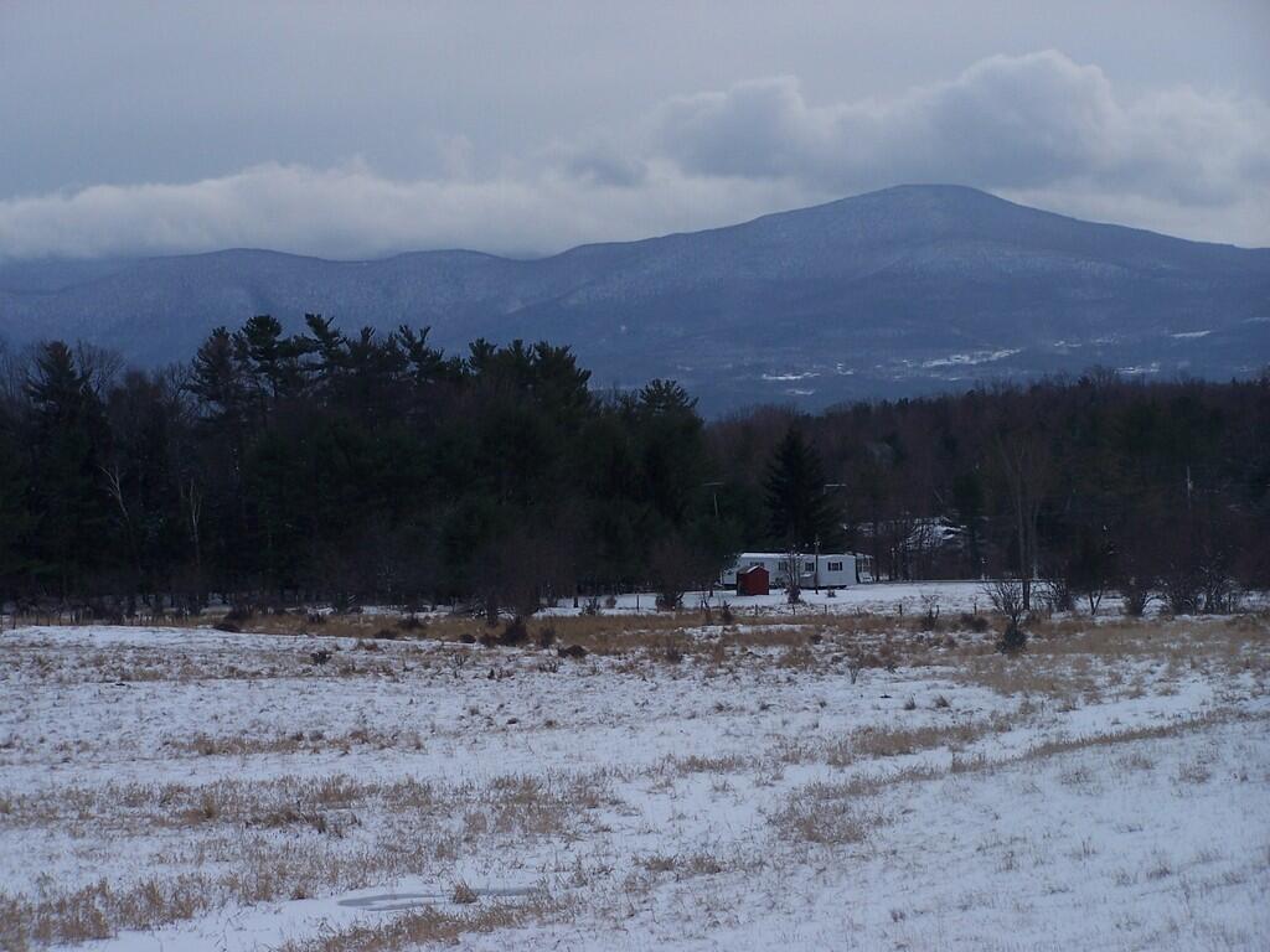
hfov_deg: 16.8
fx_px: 4293
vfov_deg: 12.7
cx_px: 635
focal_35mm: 117
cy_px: 476
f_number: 3.2
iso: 80
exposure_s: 1/500
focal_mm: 19.4
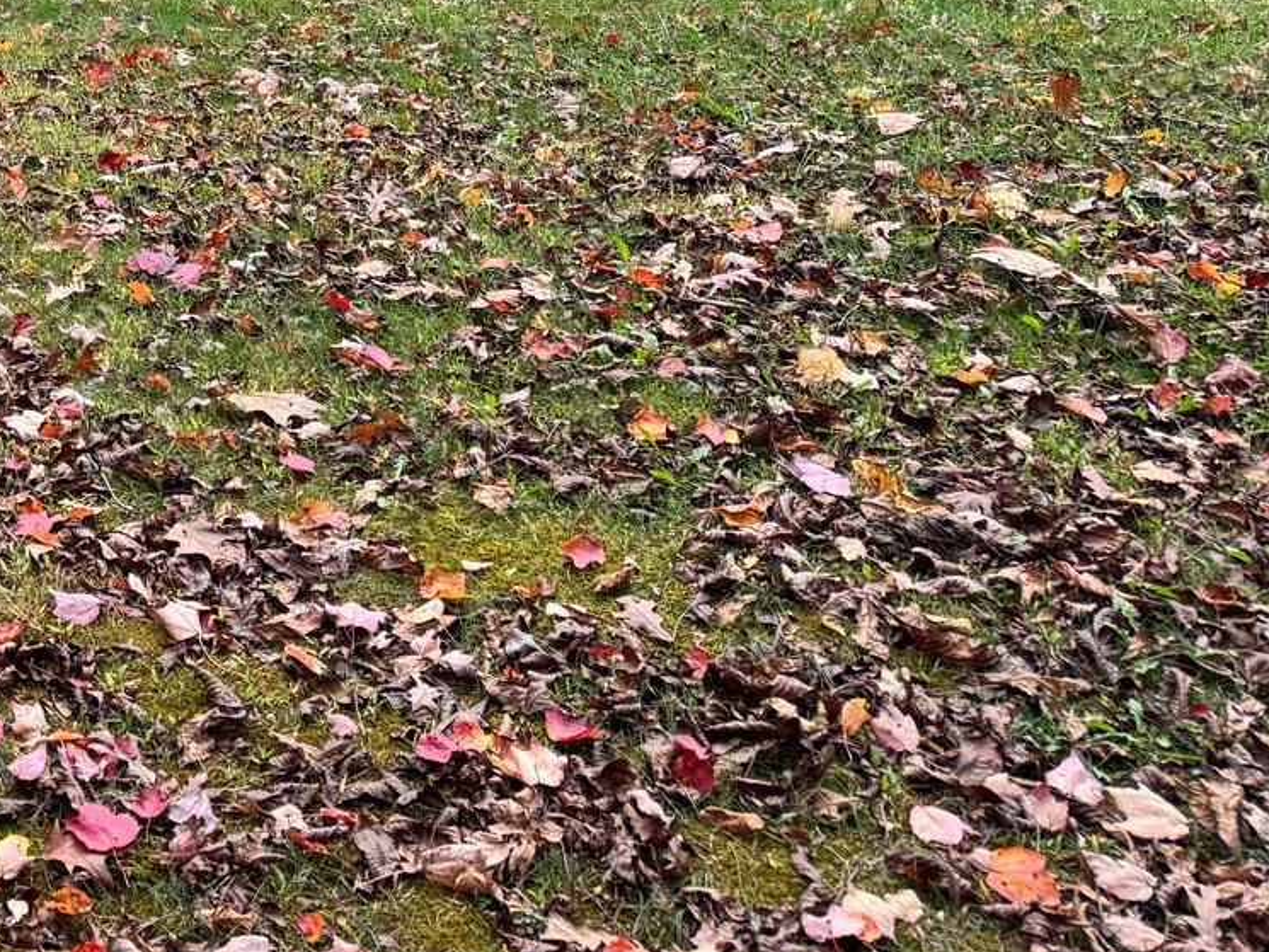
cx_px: -419
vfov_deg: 20.5
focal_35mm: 66
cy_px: -257
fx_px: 2420
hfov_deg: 25.1
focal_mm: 6.76
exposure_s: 1/121
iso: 100
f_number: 1.78
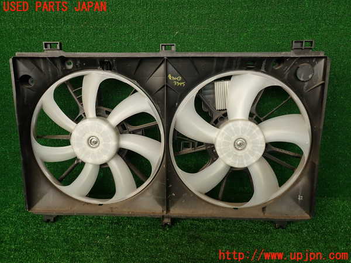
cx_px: 176
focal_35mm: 25
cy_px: 132
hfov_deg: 69.4
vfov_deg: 54.9
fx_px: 253
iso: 100
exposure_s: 1/80
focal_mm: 4.5
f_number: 2.8
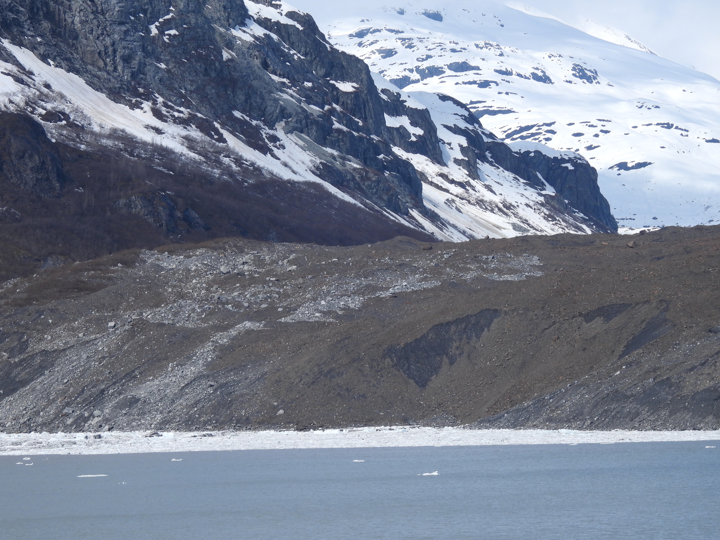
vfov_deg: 9.9
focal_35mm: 150
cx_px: 360
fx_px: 3120
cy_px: 270
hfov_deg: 13.2
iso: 100
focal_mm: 26.8
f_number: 4.5
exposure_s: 1/1600
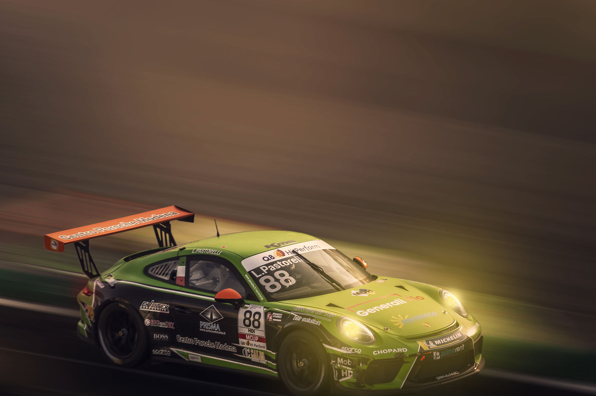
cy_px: 255
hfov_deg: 10.0
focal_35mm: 206
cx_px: 366
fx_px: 3402
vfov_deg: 6.7
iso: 100
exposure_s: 1/400
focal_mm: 105
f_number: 6.3
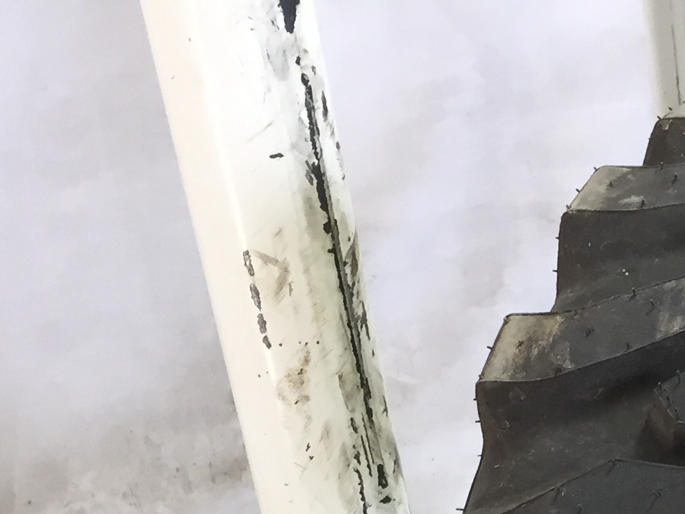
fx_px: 1900
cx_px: 654
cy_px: 847
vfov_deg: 14.1
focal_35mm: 96
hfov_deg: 19.9
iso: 32
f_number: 2.2
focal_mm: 4.15
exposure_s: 1/30
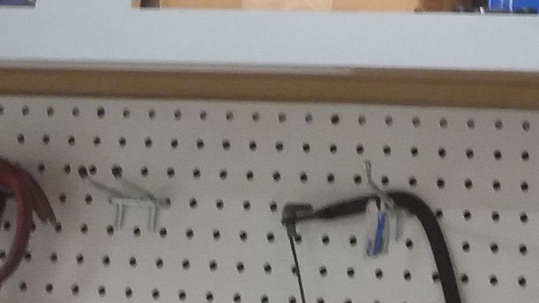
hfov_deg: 23.2
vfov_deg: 12.1
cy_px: -275
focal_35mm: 90
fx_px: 1286
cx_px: 468
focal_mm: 2.91
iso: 100
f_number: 1.9
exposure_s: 1/24
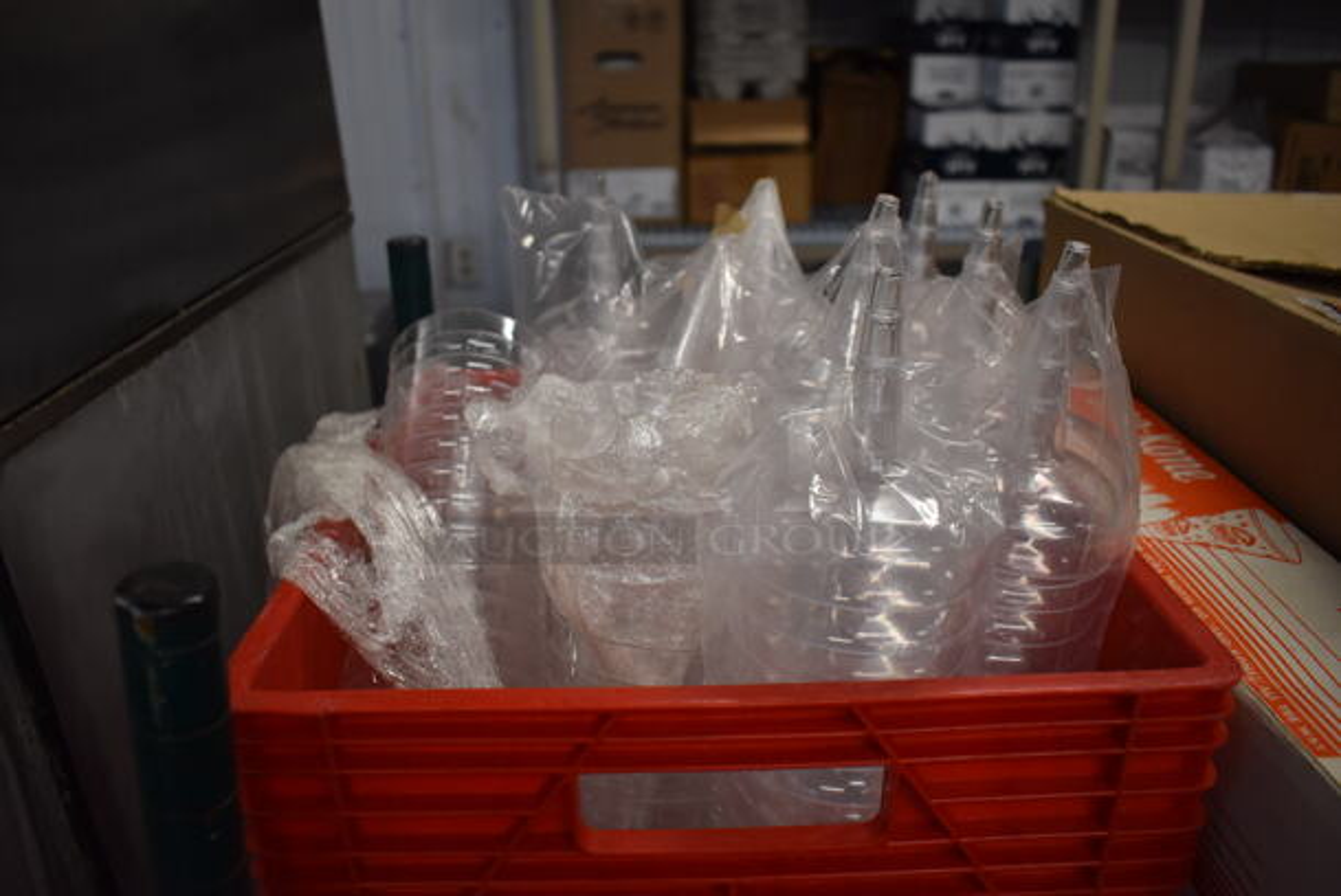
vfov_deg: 48.0
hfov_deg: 67.3
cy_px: 448
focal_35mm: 27
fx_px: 1007
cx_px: 670
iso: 800
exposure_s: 1/160
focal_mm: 18
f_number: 3.5
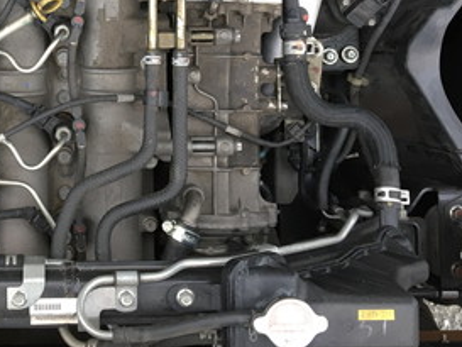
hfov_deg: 27.6
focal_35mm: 68
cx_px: 58
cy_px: 12
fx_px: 908
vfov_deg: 21.0
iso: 64
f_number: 2.2
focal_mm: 4.15
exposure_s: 1/30
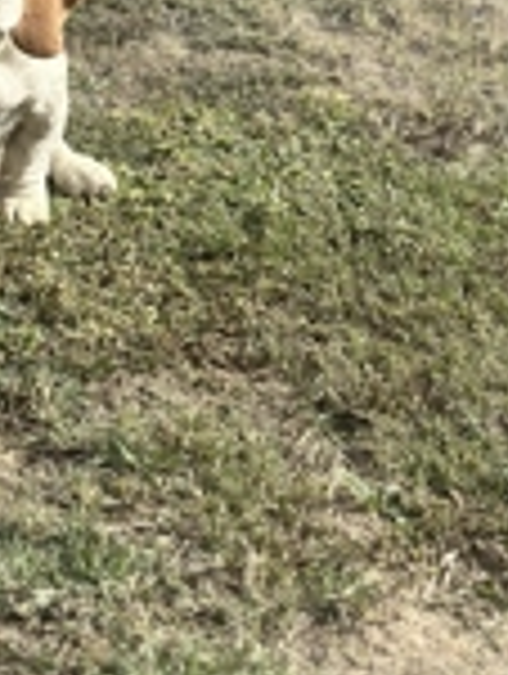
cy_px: 153
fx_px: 2497
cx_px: -36
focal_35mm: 128
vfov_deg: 15.3
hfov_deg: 11.5
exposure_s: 1/3876
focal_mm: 6.86
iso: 80
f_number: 1.78
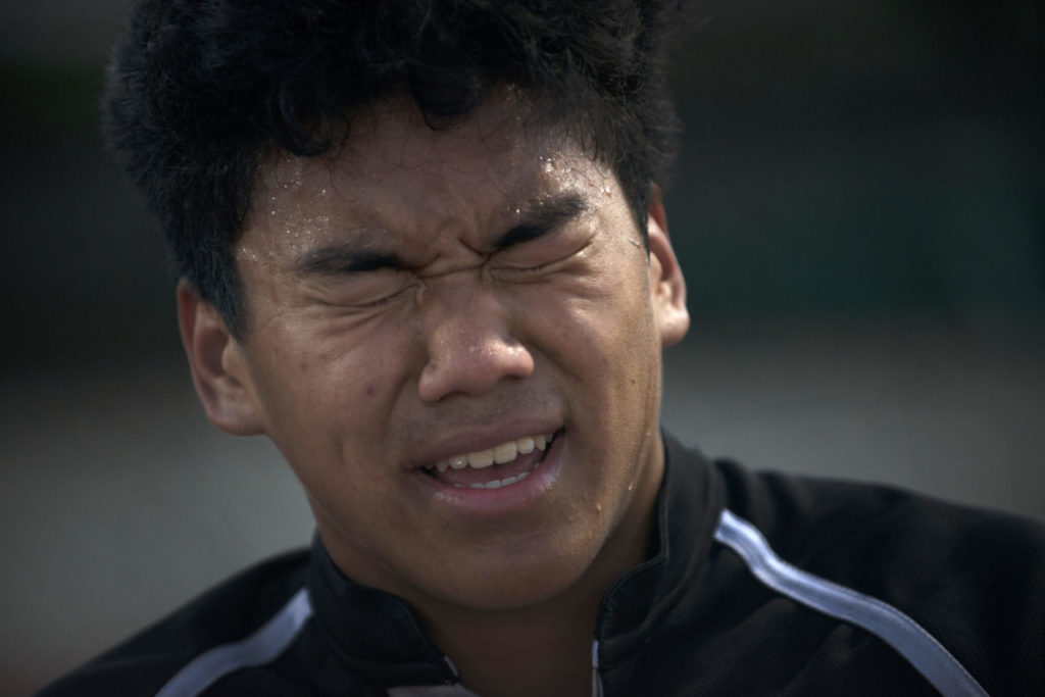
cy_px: 348
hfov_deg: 10.3
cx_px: 522
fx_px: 5806
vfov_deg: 6.9
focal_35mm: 200
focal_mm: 200
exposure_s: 1/320
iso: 800
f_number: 2.8
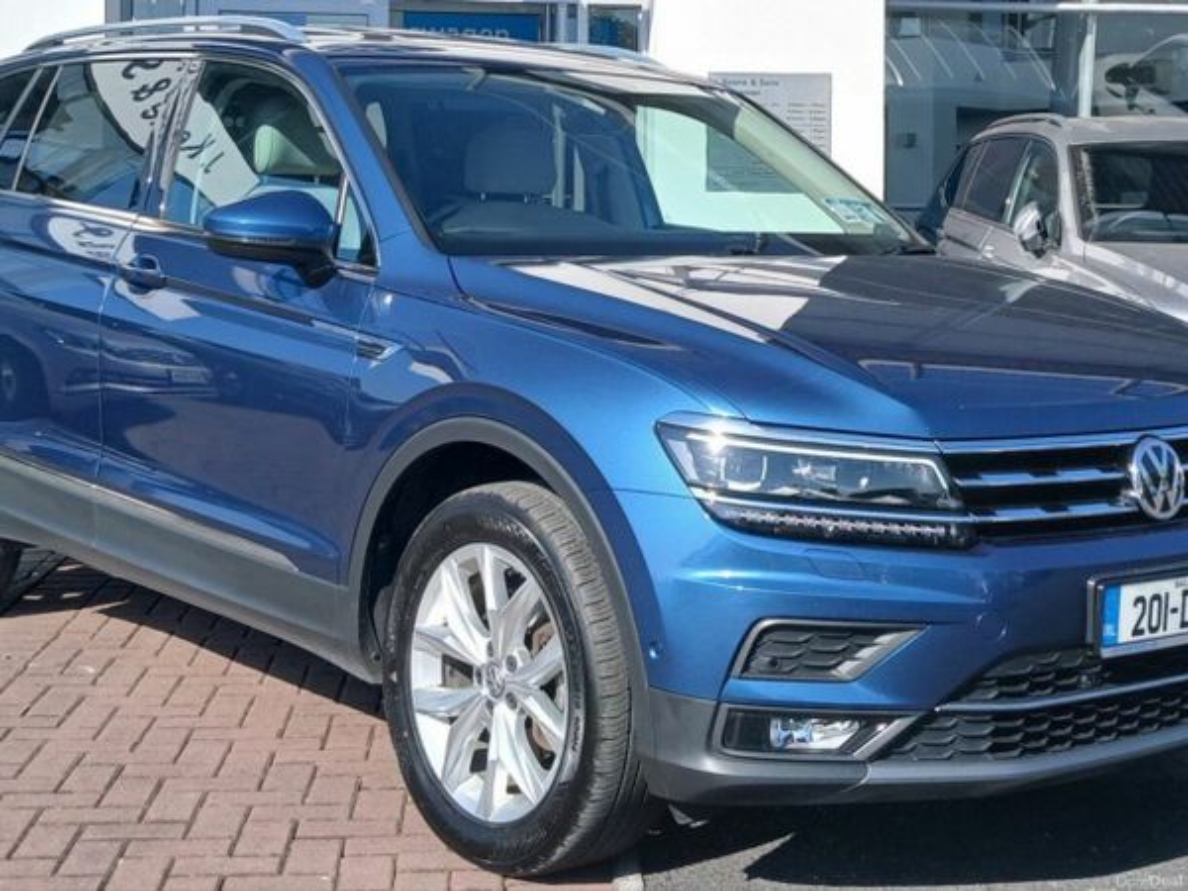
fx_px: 892
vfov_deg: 53.1
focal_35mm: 26
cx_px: 594
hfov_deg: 67.3
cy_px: 446
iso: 20
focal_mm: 3.98
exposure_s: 1/483
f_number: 1.8
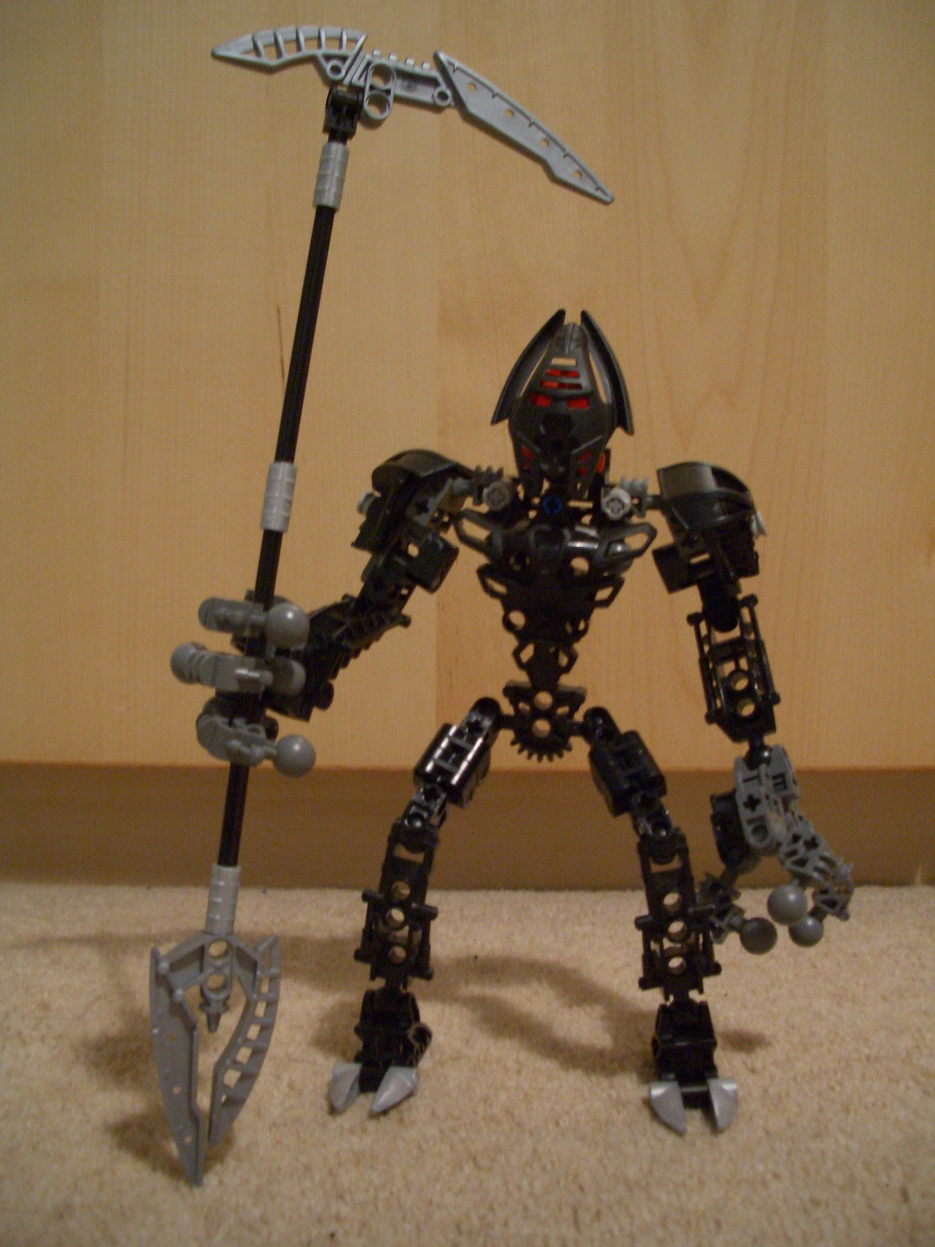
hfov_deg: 39.7
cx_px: 473
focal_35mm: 36
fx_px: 1297
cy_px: 613
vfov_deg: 51.4
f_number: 2.6
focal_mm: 5.8
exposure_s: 1/8
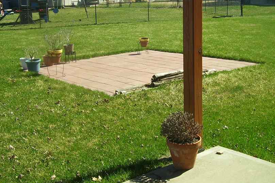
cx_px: 158
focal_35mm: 56
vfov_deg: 24.1
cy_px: 67
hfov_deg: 35.6
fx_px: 428
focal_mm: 5.6
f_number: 4.8
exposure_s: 1/250
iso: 80
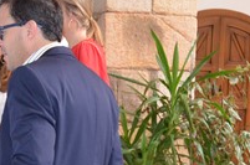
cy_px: 115
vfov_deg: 12.4
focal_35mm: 110
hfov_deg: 18.6
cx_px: 77
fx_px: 759
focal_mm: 23
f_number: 3.8
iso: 2000
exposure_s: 1/60
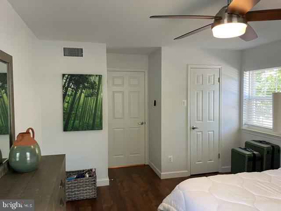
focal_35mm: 26
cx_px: 140
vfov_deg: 53.1
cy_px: 106
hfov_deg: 67.3
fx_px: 211
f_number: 1.6
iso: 160
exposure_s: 1/60
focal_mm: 4.2
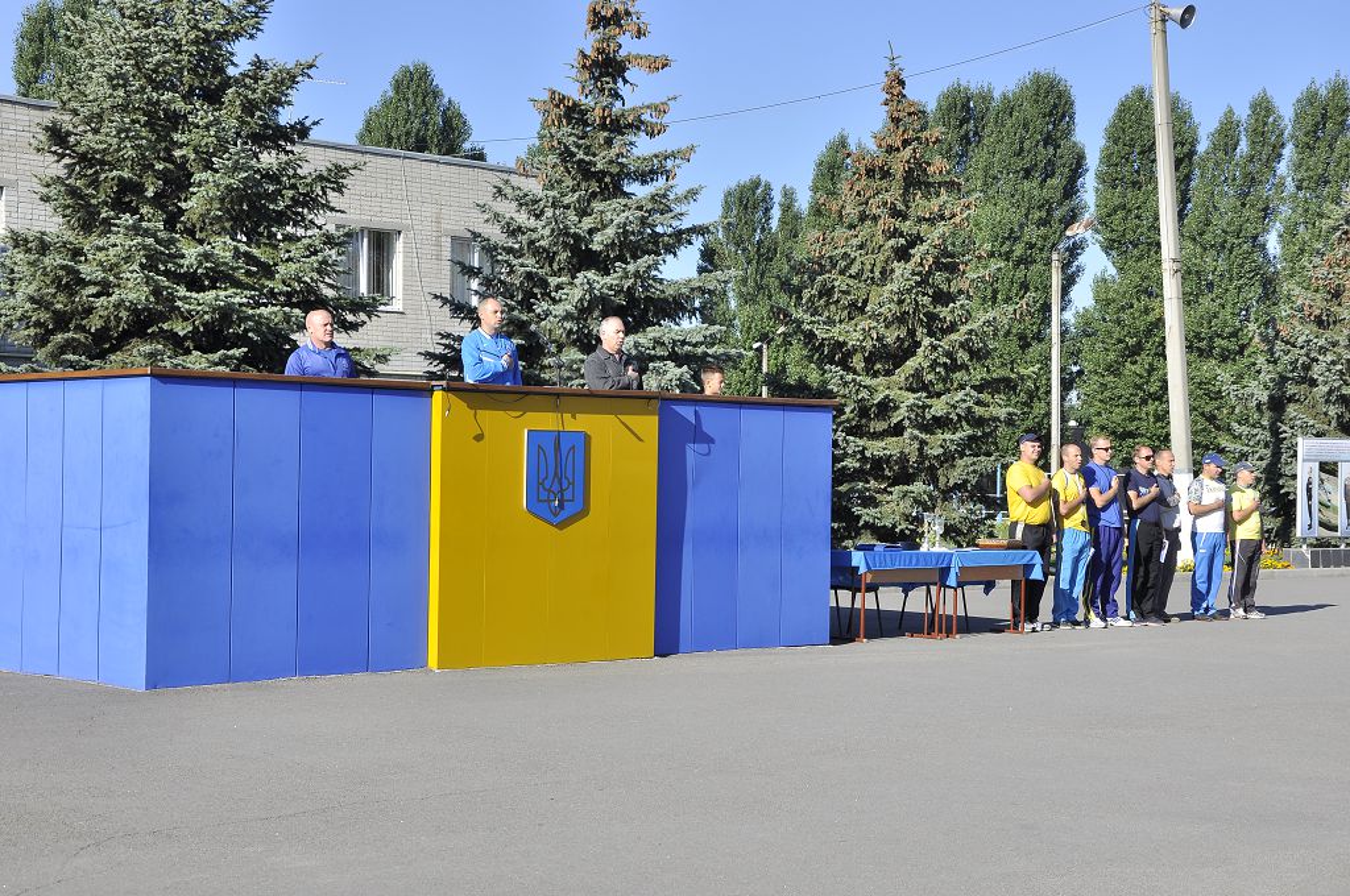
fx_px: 2135
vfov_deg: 23.7
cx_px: 675
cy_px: 448
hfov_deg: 35.1
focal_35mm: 57
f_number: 10
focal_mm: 38
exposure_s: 1/400
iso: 200
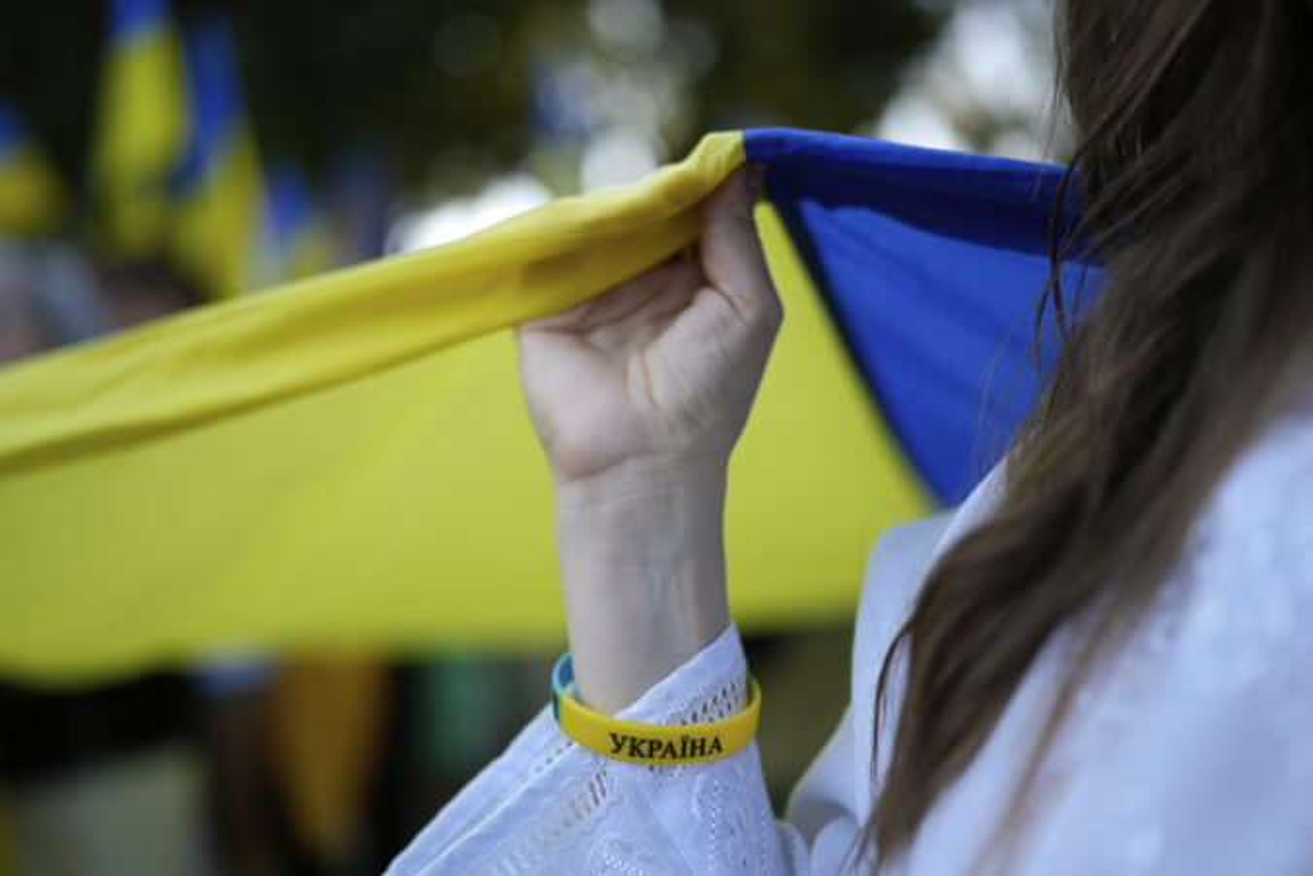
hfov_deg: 54.4
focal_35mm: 35
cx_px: 656
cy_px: 438
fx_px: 1277
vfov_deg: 37.9
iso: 160
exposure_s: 1/3200
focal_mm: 35
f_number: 1.4
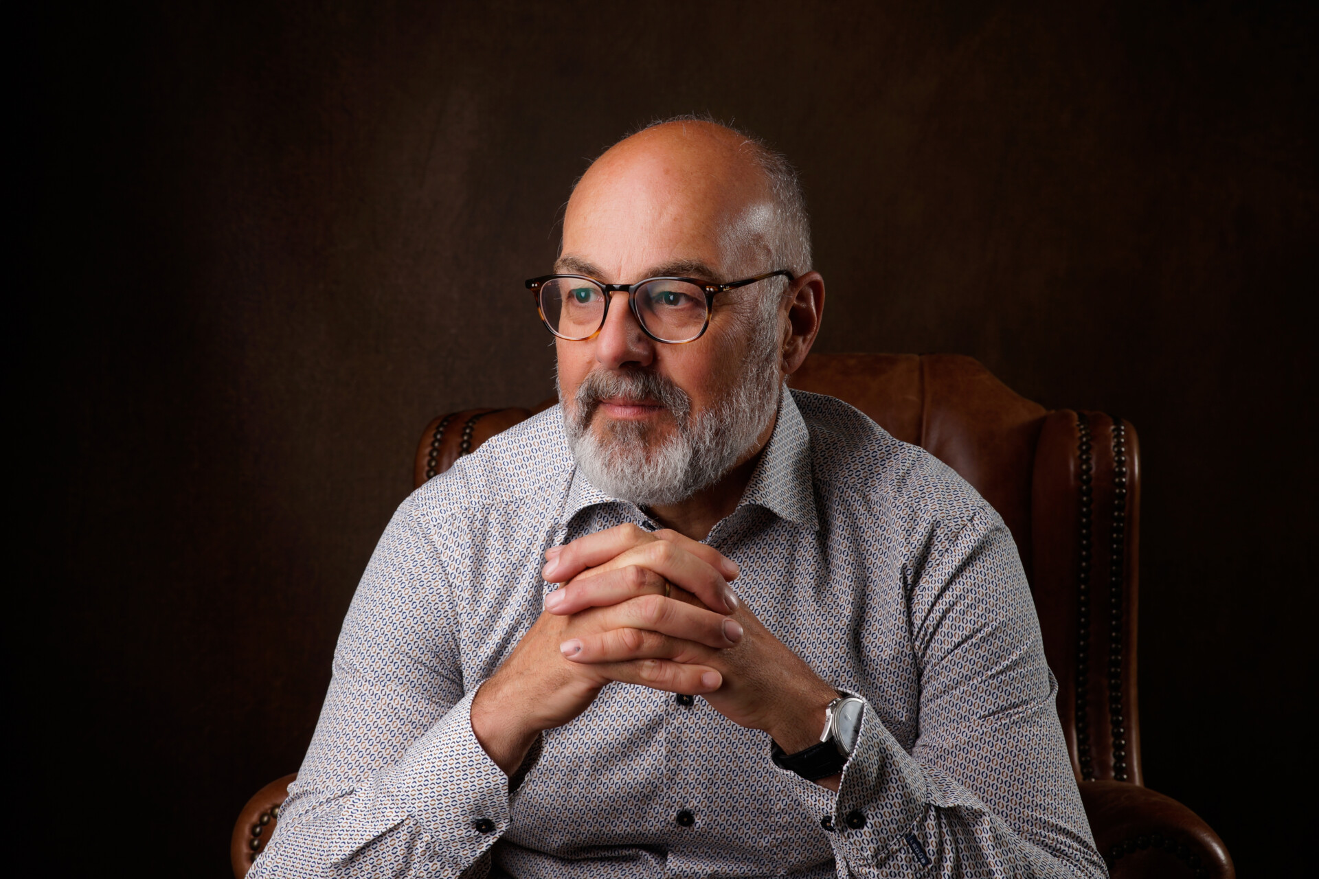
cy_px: 440
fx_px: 2198
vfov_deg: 22.6
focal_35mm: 60
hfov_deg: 33.4
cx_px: 660
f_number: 9
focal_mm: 60
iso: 100
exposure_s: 1/100
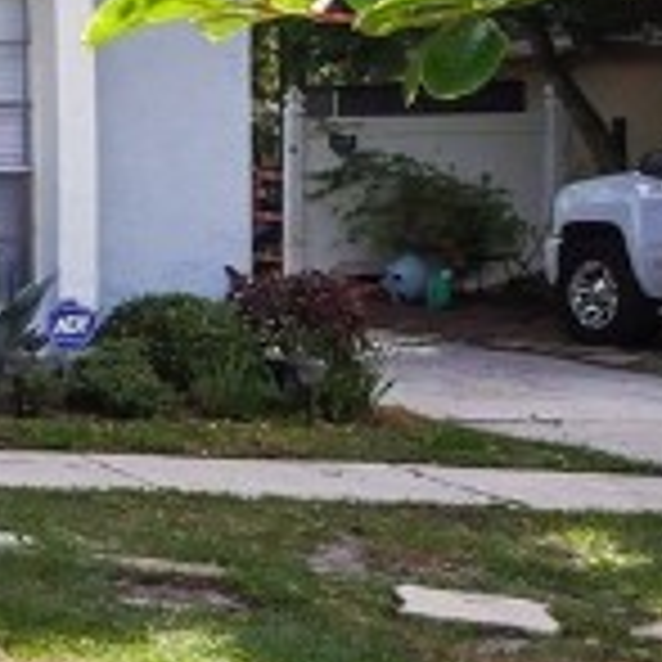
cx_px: -820
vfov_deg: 20.0
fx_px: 1861
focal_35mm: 86
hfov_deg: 14.8
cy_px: 153
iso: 200
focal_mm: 7
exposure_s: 1/400
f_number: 8
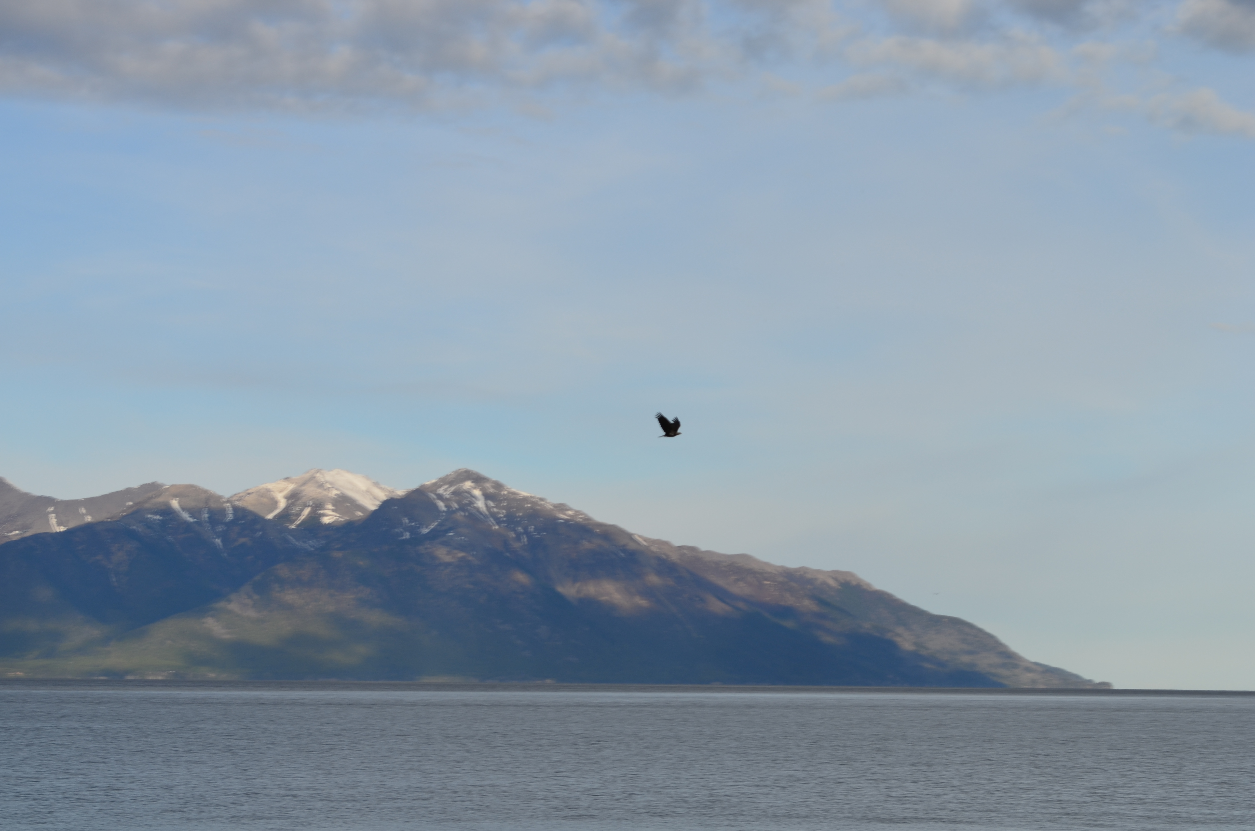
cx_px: 628
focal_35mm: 82
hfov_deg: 24.7
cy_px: 416
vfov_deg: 16.5
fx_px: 2870
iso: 100
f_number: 11
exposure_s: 1/160
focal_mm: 55
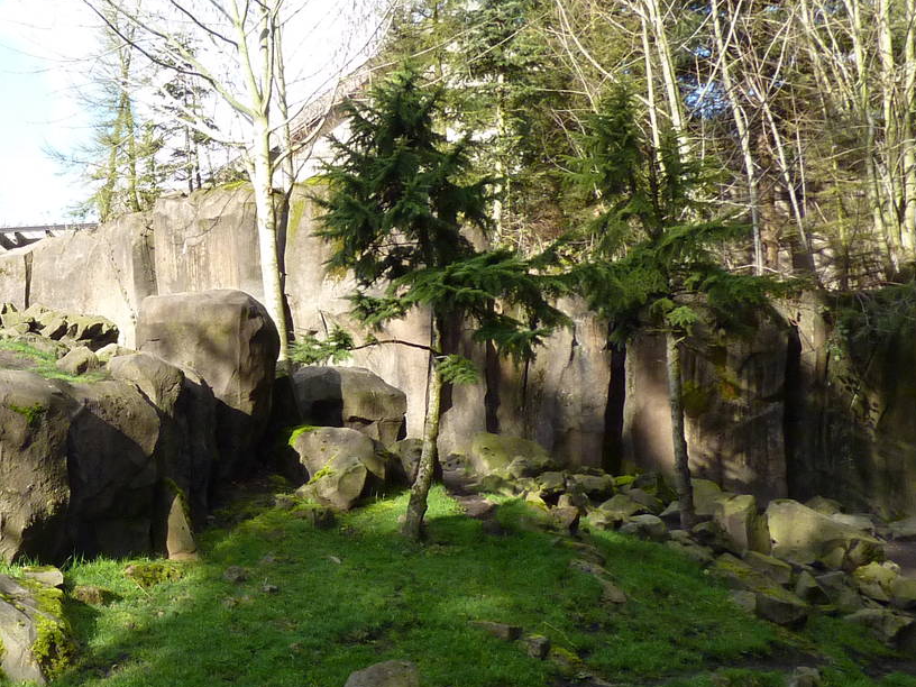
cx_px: 52
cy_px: 388
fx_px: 1297
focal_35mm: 49
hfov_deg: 36.0
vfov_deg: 29.6
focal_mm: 4.1
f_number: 3.3
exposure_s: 1/500
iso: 200
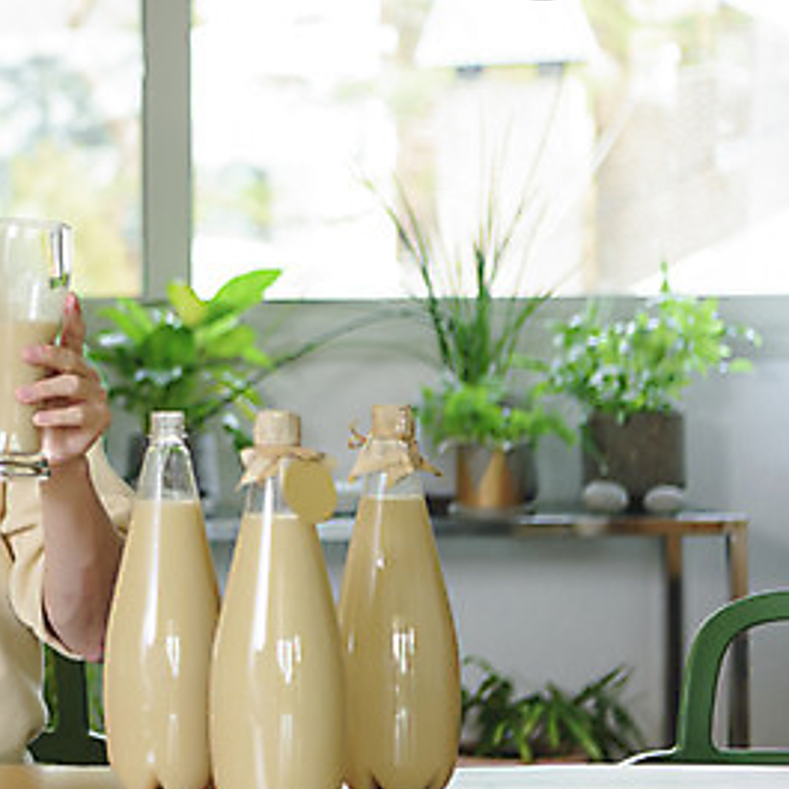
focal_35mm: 119
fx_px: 3069
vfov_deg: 14.6
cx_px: -70
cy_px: 310
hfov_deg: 14.3
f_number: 3.2
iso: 200
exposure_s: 1/100
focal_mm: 62
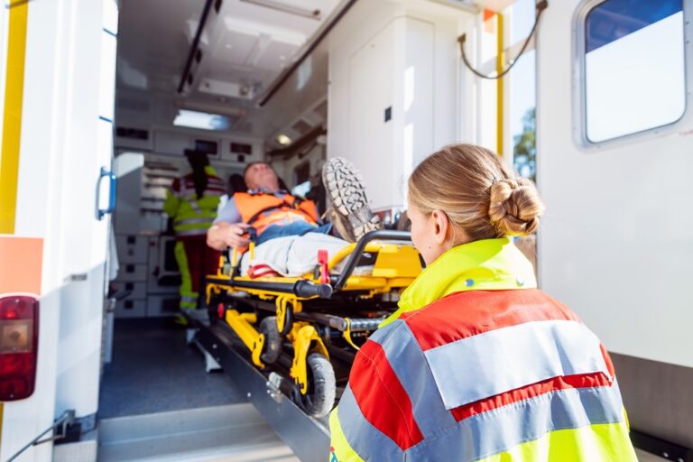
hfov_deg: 73.7
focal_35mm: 24
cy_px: 231
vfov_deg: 53.1
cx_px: 346
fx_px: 462
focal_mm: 24
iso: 100
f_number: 4
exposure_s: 1/500
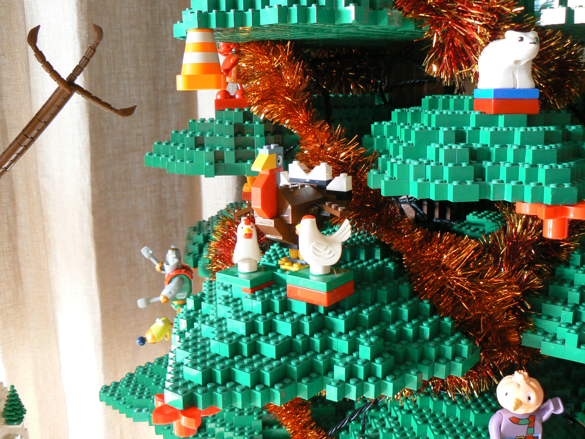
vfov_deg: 39.7
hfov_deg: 51.4
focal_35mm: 36
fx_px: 608
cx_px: 292
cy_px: 220
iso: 160
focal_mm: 6
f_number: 2.8
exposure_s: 1/30
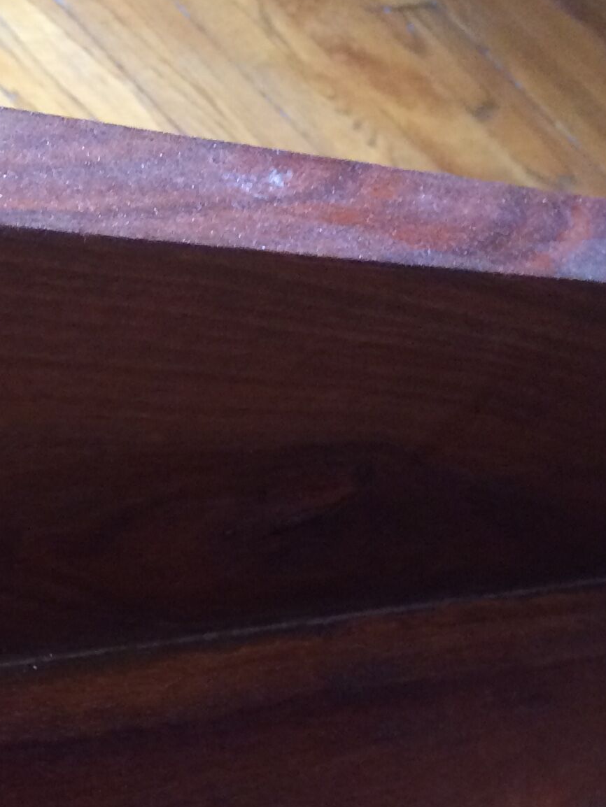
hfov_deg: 17.6
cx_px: 17
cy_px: 889
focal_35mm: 82
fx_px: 1913
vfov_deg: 22.5
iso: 80
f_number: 2.2
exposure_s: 1/33
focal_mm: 4.15
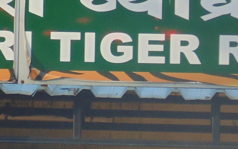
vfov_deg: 1.9
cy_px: 131
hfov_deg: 3.0
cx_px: 20
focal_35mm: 704
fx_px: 4566
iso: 80
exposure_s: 1/60
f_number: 5.2
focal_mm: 27.8
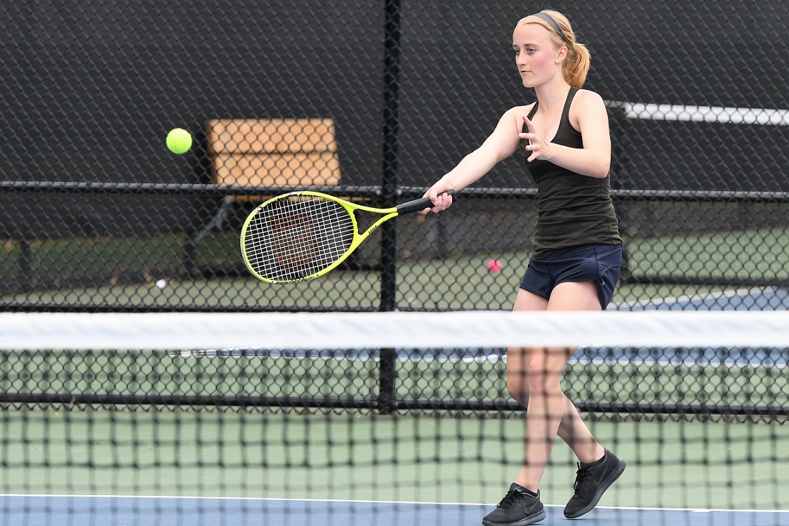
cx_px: 394
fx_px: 6081
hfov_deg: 7.4
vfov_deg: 5.0
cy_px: 263
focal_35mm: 278
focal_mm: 185
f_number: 4.5
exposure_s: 1/1000
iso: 320
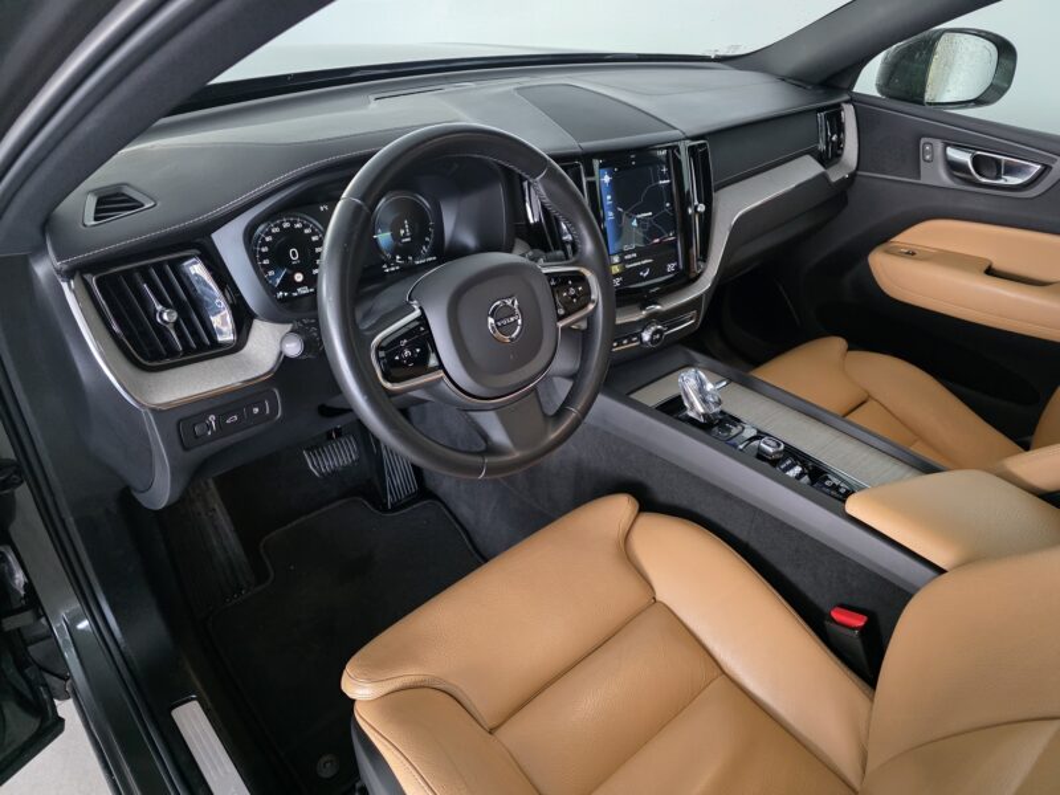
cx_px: 530
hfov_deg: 73.9
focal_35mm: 23
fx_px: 704
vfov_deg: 58.9
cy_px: 398
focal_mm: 6.3
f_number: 1.7
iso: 1000
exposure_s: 1/100
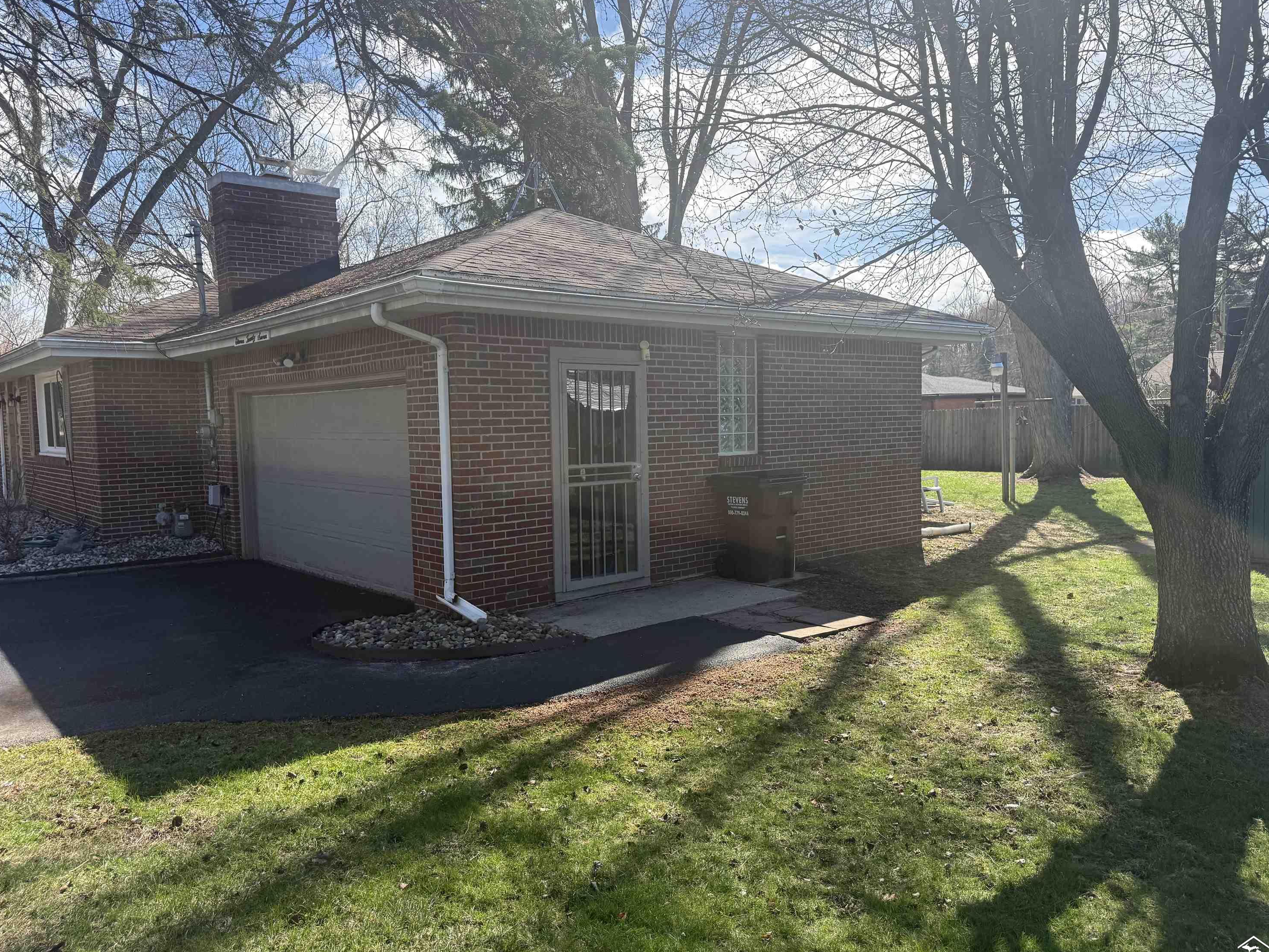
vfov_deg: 54.9
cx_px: 658
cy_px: 478
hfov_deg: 69.4
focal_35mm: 25
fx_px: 917
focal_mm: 6.76
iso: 100
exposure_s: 1/2299
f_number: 1.78
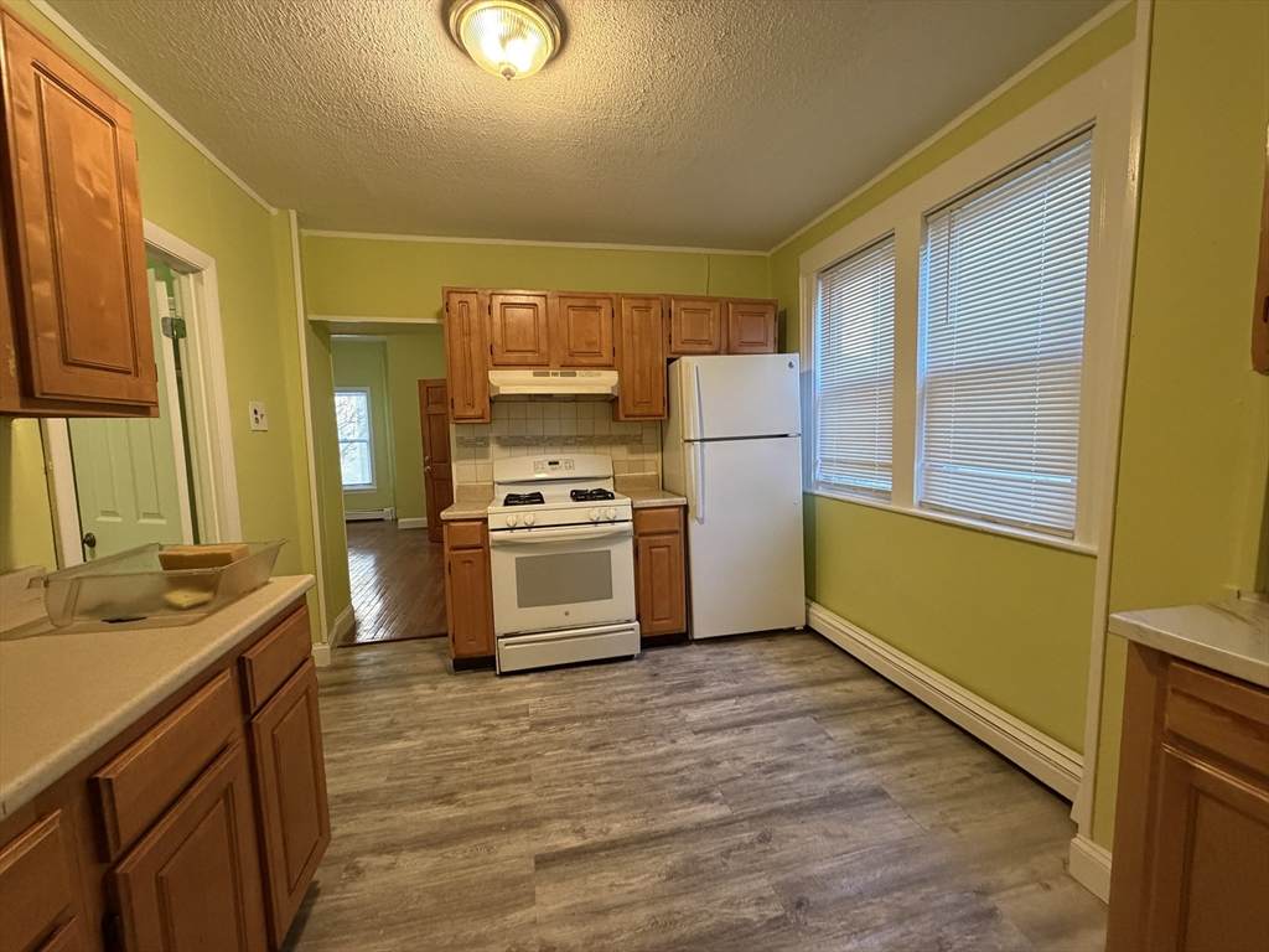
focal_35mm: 14
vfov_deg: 85.7
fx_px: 513
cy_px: 476
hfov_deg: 102.1
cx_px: 634
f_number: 2.2
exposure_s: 1/60
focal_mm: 2.22
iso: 400
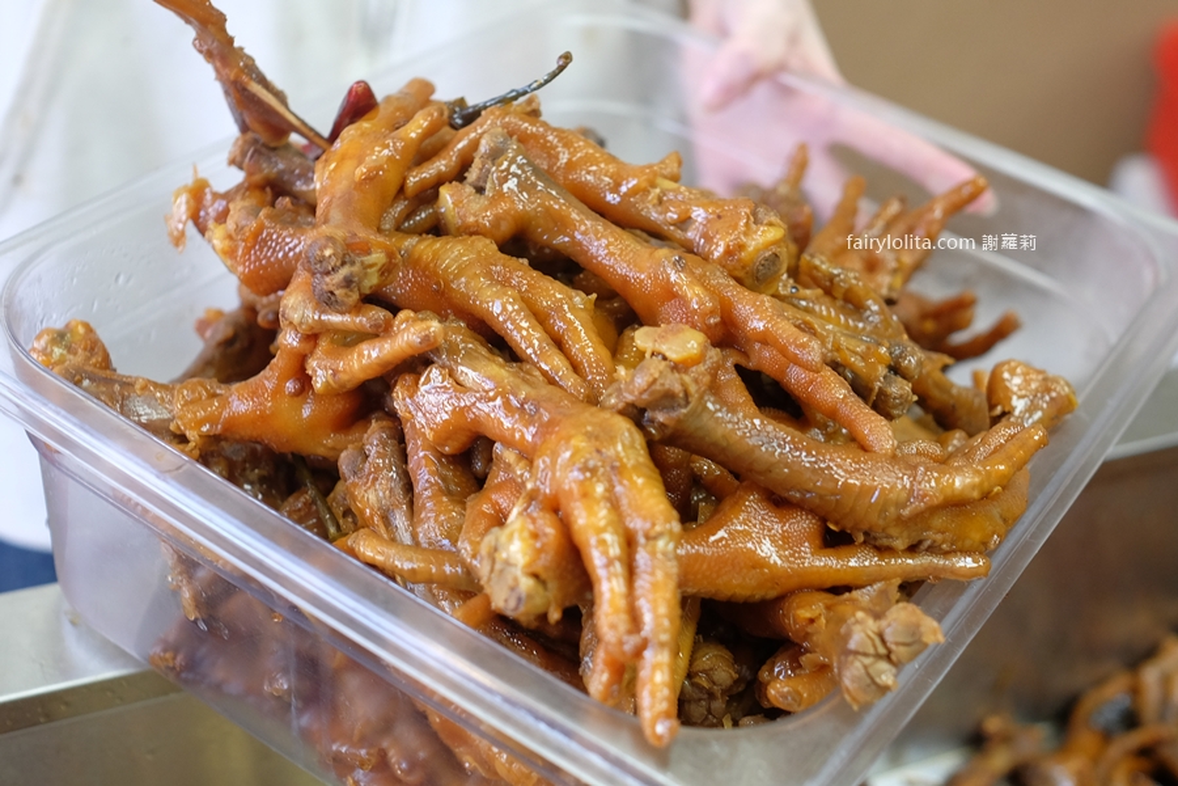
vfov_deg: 37.9
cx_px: 589
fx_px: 1145
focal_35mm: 35
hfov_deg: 54.4
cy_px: 393
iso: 800
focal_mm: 23
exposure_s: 1/150
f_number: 2.8
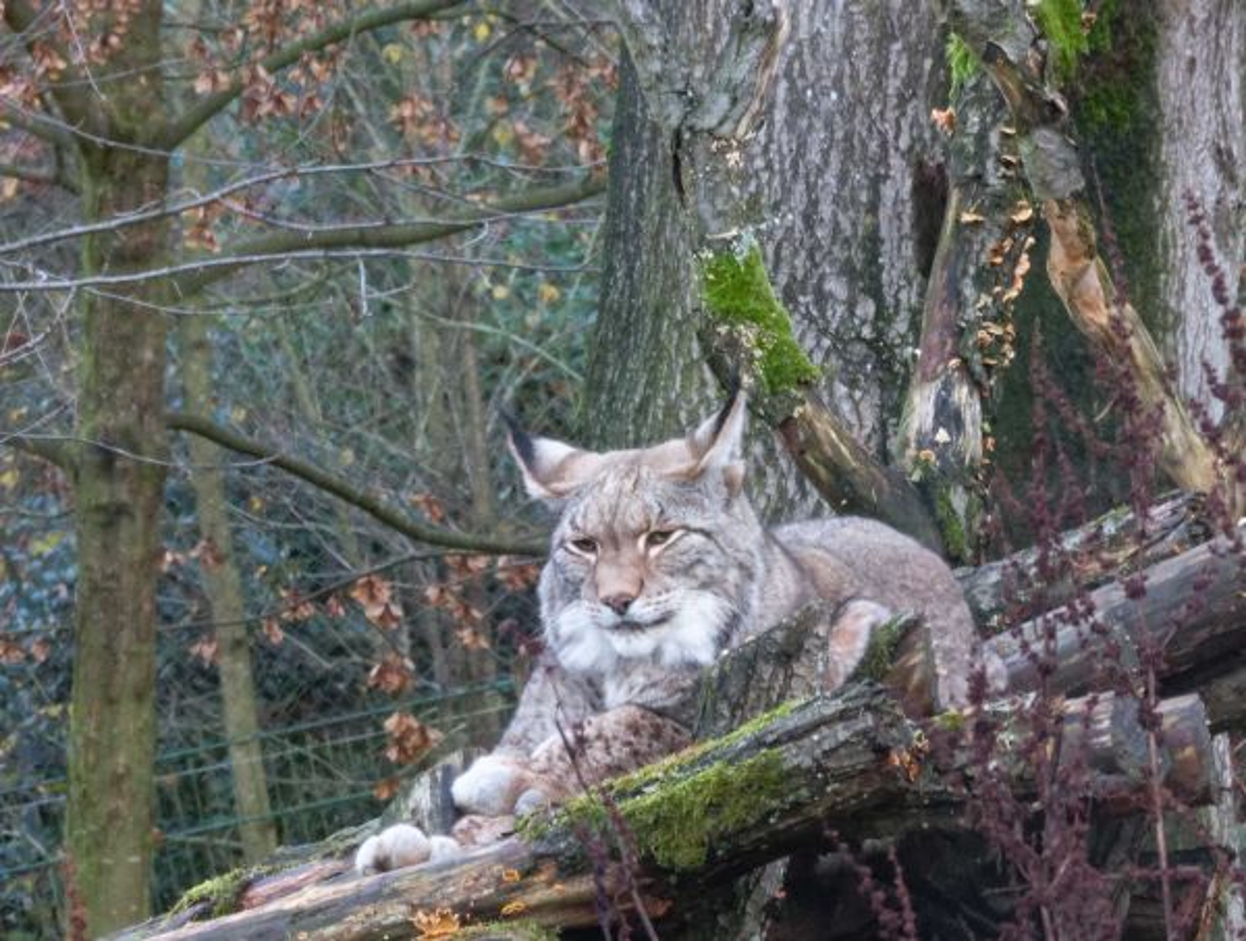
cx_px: 623
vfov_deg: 5.0
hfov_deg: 6.6
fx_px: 10824
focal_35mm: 300
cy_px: 470
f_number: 8
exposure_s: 1/6
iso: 400
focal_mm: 53.9
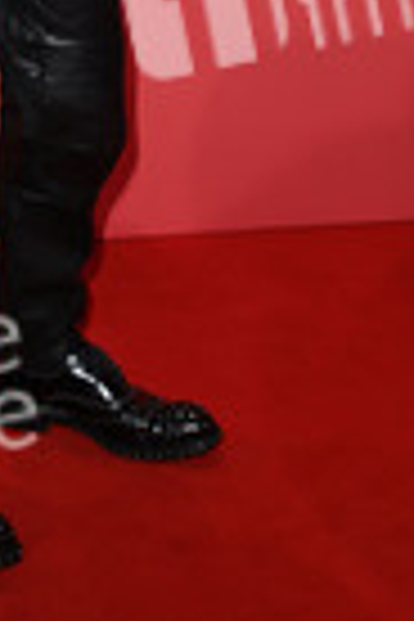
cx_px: -63
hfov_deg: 10.4
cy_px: -252
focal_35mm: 130
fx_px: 2242
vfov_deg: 14.9
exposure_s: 1/250
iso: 800
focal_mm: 45
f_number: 5.6
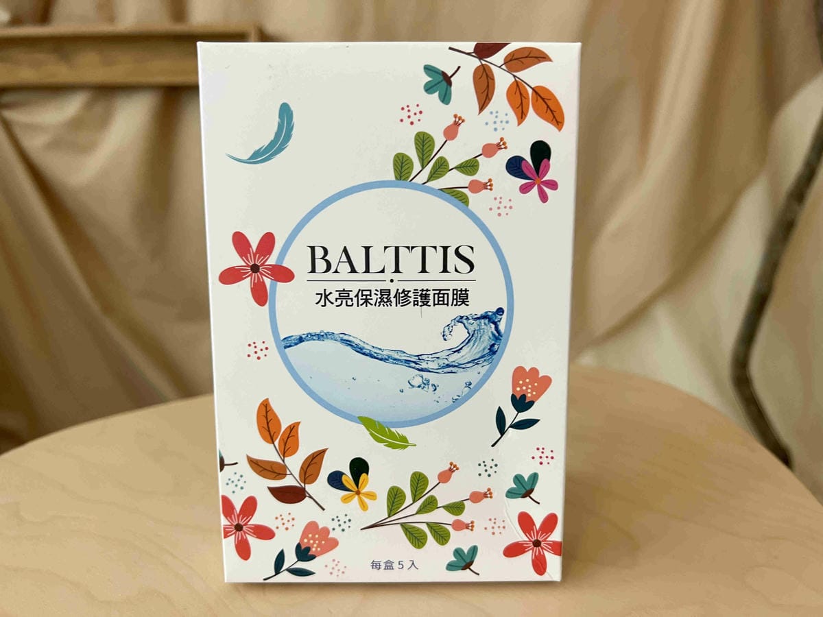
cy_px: 308
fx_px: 618
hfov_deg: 67.3
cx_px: 412
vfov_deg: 53.1
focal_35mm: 26
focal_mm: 5.7
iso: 125
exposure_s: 1/60
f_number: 1.5
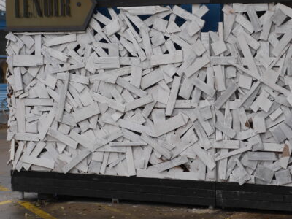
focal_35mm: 96
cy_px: 85
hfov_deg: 20.1
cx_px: 257
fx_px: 810
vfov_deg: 15.4
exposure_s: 1/640
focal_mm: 25
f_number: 3.5
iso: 200
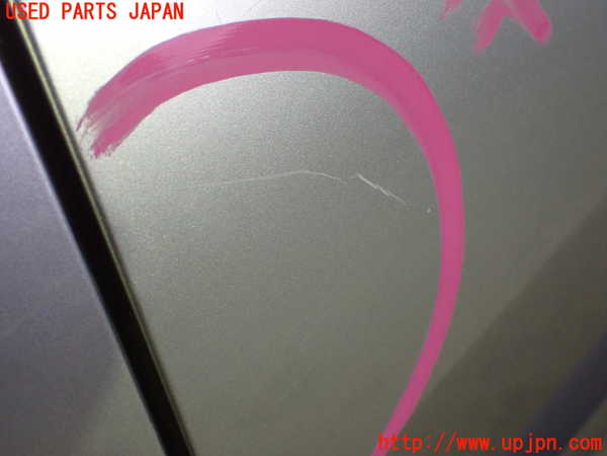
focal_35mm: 47
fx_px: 824
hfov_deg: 40.4
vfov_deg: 30.9
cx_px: 304
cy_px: 228
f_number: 3.1
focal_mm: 8.4
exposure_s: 1/80
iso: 800
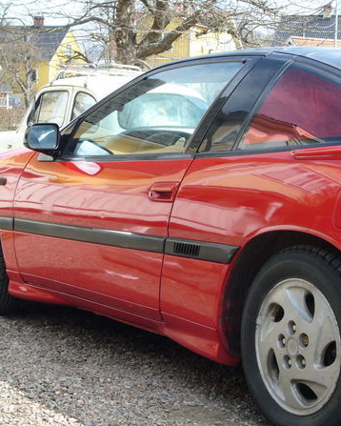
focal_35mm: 95
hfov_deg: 16.2
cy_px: 226
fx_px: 1198
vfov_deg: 20.2
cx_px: 186
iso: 80
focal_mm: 11.2
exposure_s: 1/200
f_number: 4.3
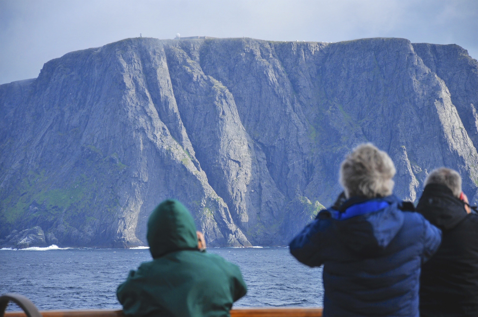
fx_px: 2089
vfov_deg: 8.7
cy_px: 158
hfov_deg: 13.1
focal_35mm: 158
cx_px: 239
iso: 200
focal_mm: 105
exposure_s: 1/640
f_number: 6.3
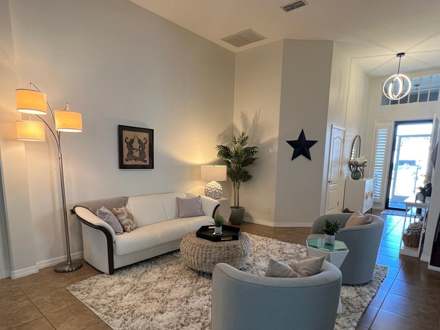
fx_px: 254
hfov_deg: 81.7
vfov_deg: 65.3
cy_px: 200
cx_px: 216
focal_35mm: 20
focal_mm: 1.57
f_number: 1.8
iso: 125
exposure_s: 1/60
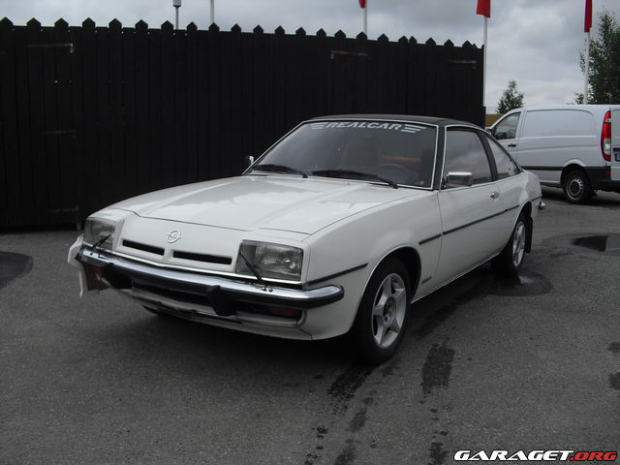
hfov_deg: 51.4
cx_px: 310
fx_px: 645
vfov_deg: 39.7
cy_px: 232
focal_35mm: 36
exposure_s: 1/160
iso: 64
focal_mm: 6.3
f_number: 7.8
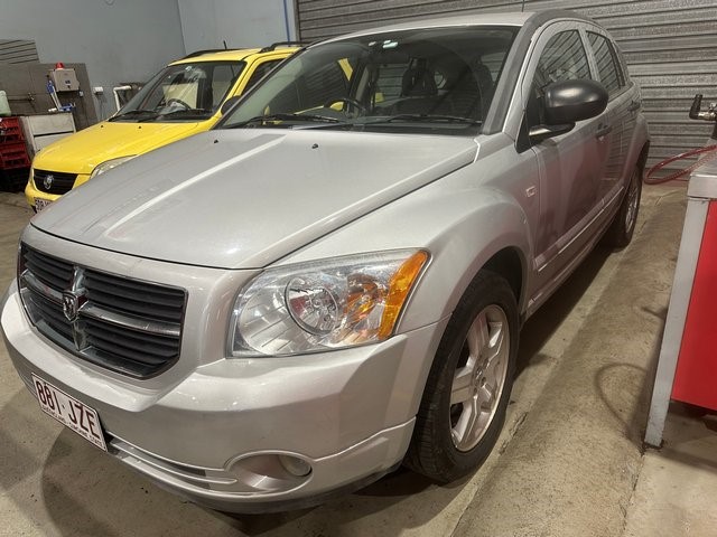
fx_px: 497
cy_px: 268
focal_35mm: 24
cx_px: 358
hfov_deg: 71.6
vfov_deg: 56.8
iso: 125
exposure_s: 1/50
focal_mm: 6.86
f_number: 1.78
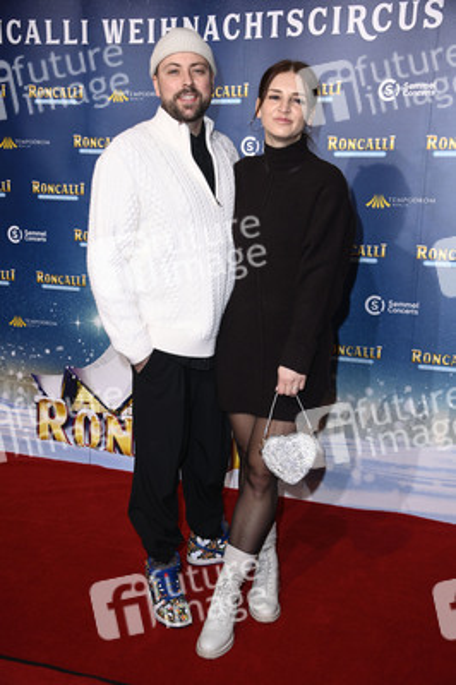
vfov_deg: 46.4
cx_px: 228
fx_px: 799
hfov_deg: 31.8
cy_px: 342
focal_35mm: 42
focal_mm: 42
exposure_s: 1/250
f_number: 5.6
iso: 1250
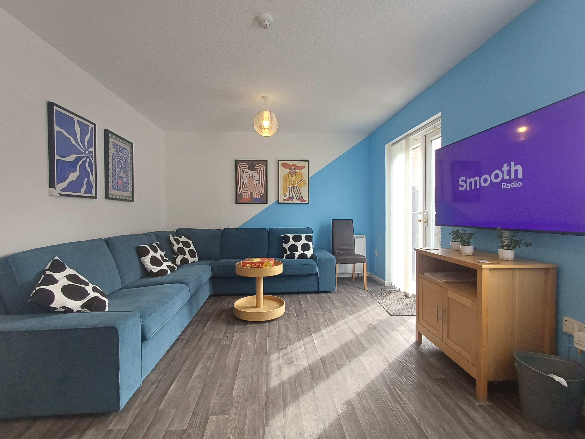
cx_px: 292
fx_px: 270
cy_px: 220
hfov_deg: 94.5
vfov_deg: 78.1
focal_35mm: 16
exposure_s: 1/50
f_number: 2.2
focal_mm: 1.64
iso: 64
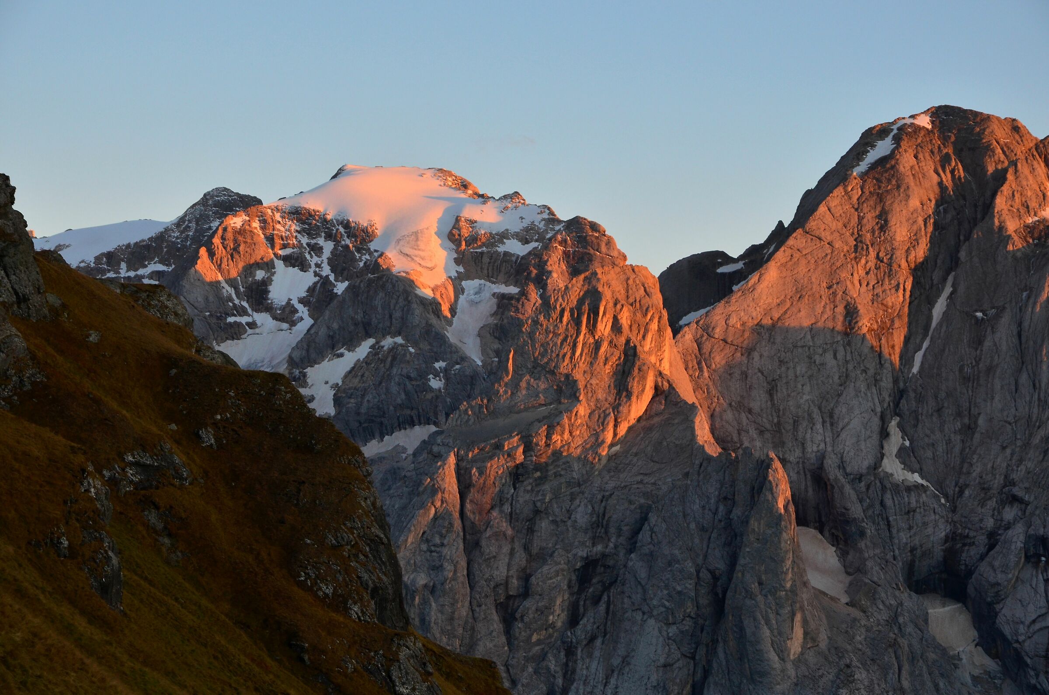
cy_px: 348
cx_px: 524
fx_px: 2443
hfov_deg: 24.2
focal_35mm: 84
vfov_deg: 16.2
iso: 320
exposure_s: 1/125
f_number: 8
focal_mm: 56
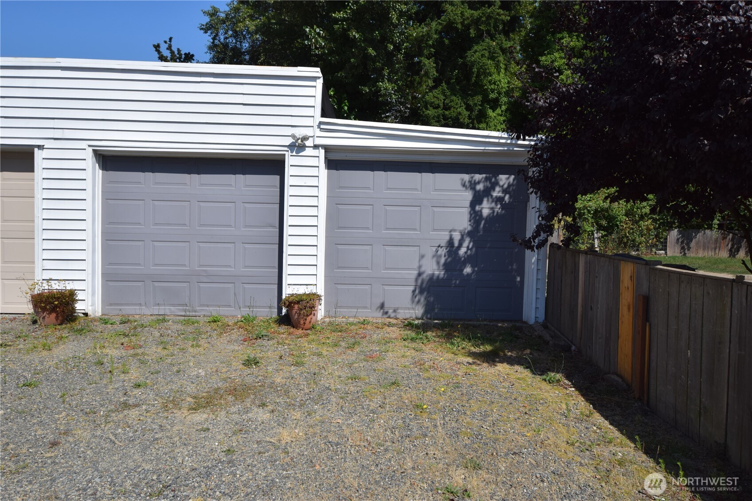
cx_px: 376
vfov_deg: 50.4
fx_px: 533
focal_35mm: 26
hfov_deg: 70.4
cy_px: 250
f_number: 10
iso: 200
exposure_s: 1/400
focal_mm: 17
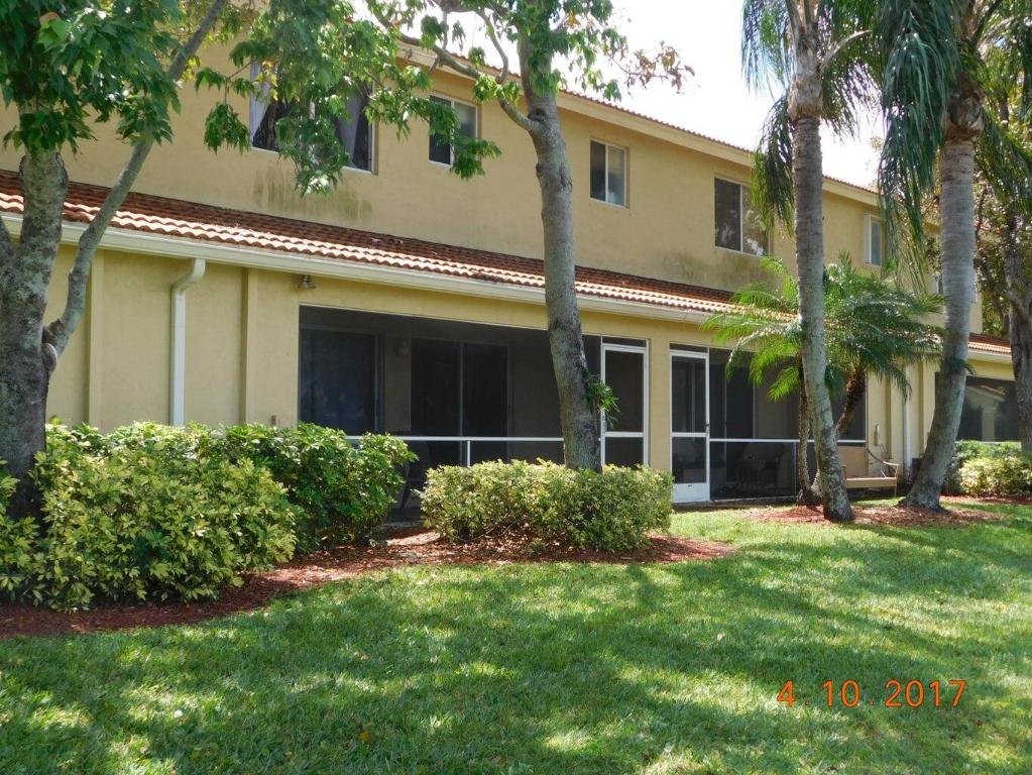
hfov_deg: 46.8
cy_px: 388
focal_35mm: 40
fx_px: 1193
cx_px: 516
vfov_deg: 36.0
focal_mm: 7.1
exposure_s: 1/400
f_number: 3.6
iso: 125
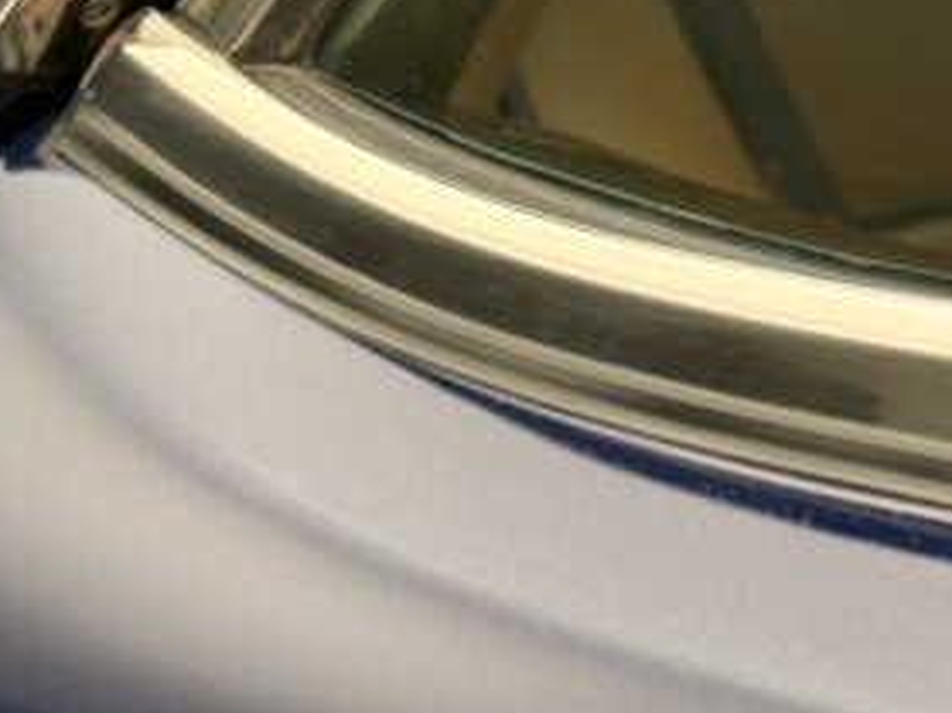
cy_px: 143
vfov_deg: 13.4
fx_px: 3024
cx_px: 78
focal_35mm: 110
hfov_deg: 17.6
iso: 200
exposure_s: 1/49
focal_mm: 6.76
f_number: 1.78
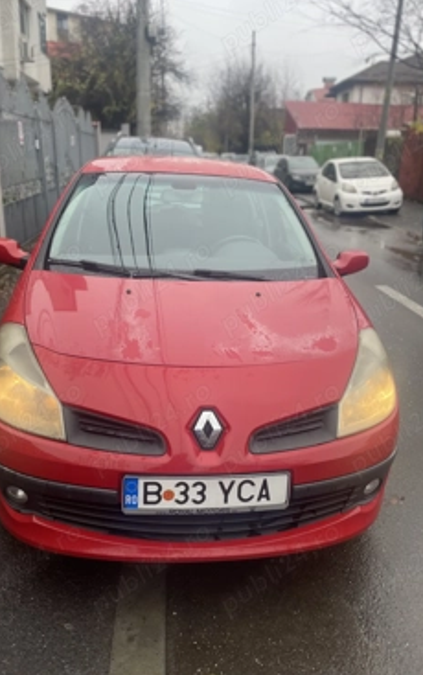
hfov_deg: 41.9
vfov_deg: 62.8
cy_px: 318
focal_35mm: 30
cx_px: 215
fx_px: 552
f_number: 1.6
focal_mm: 4.2
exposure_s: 1/489
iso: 50
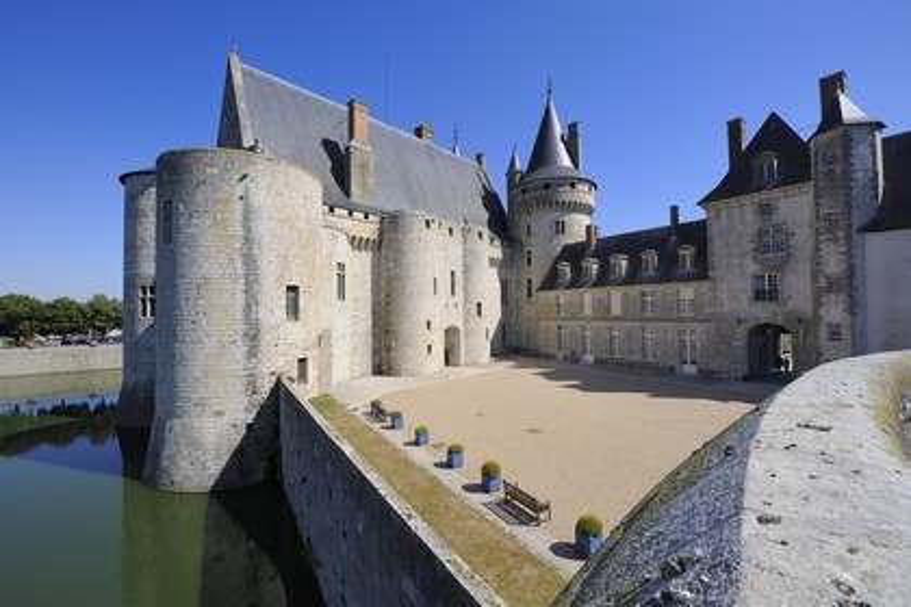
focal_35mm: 15
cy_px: 304
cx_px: 456
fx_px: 380
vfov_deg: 77.3
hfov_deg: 100.4
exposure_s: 1/160
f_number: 16
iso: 200
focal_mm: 15
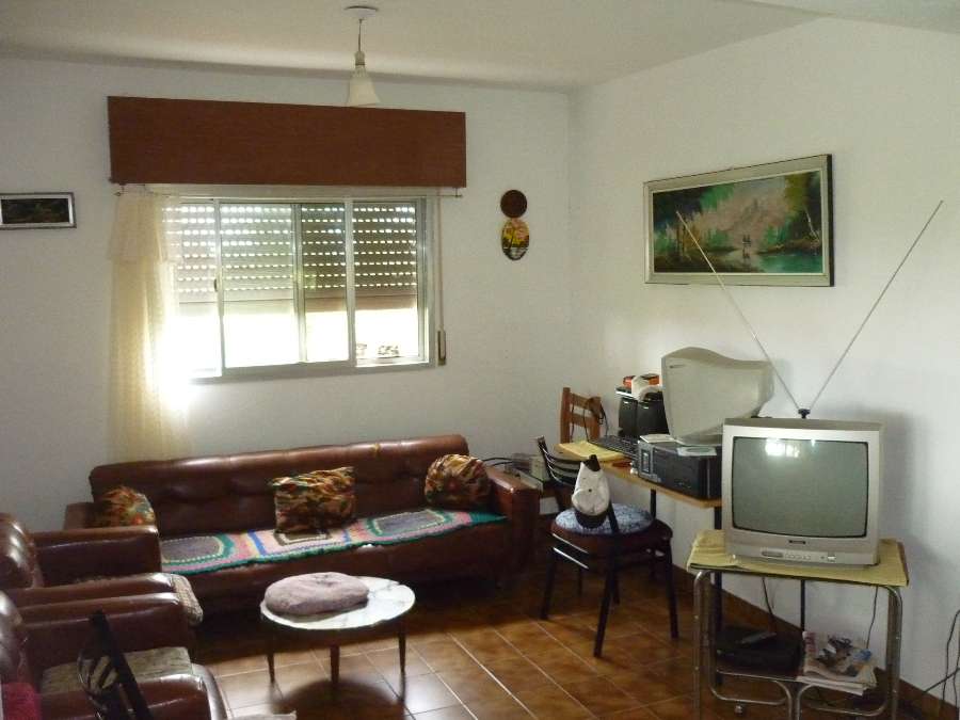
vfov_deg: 42.9
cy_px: 360
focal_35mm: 33
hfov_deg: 55.4
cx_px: 480
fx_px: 915
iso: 800
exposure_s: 1/40
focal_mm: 5.5
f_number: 2.8
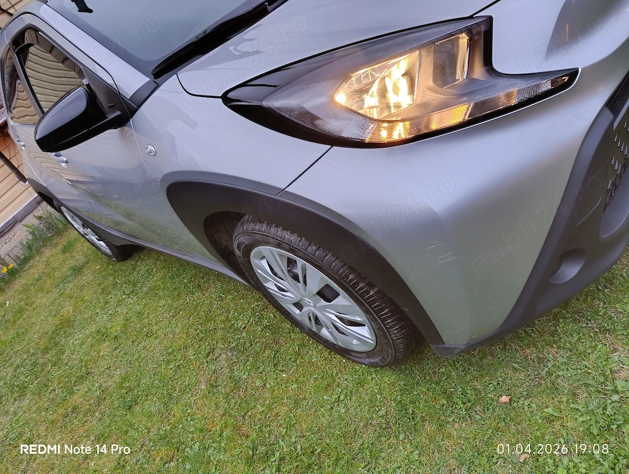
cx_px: 314
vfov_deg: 59.0
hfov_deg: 73.8
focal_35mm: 23
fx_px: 419
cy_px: 237
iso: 931
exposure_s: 1/33.3
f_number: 1.65
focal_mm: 6.11
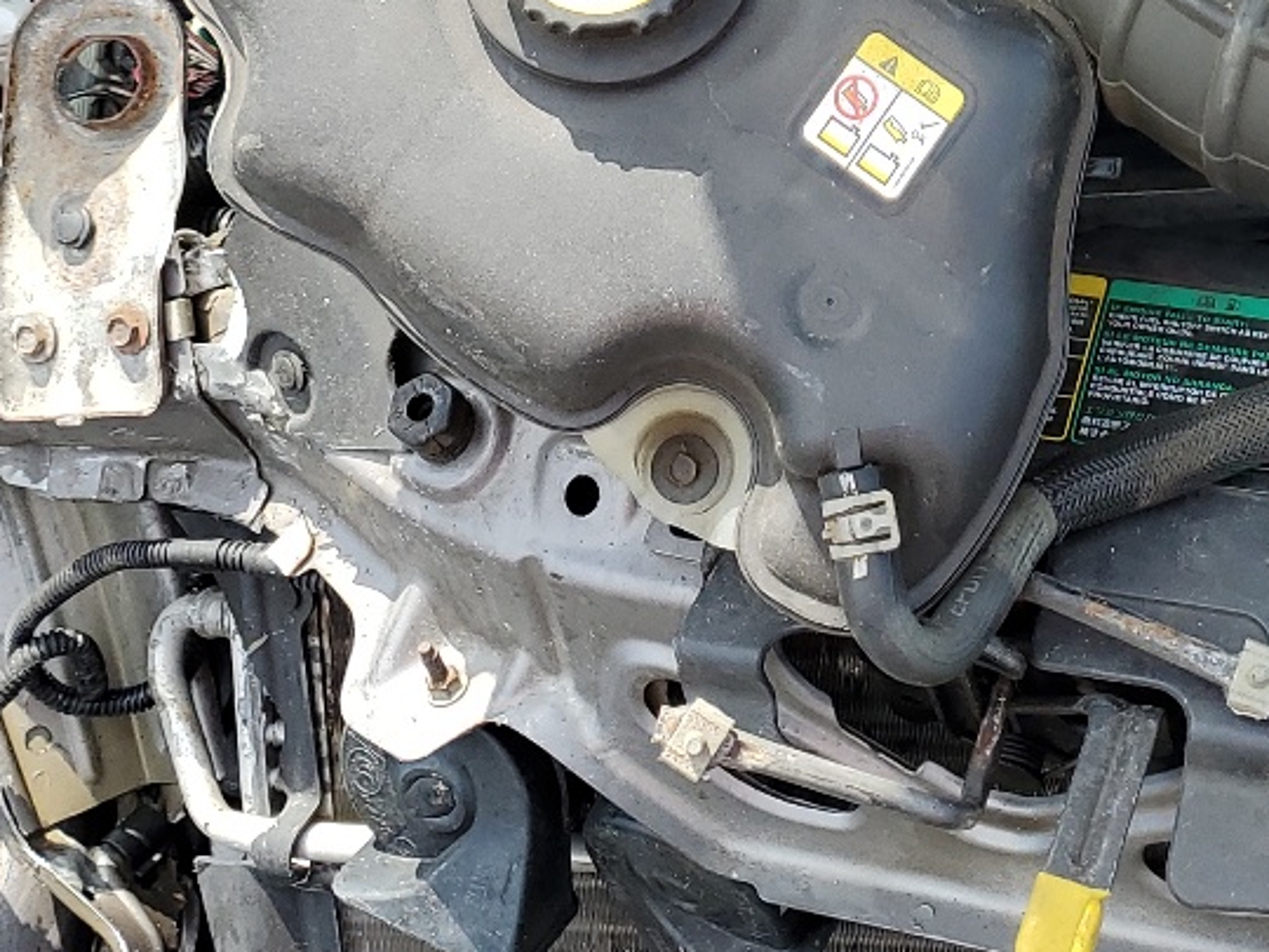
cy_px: -228
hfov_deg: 24.9
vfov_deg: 18.1
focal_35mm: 77
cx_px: 1039
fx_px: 2823
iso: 50
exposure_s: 1/1000
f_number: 1.5
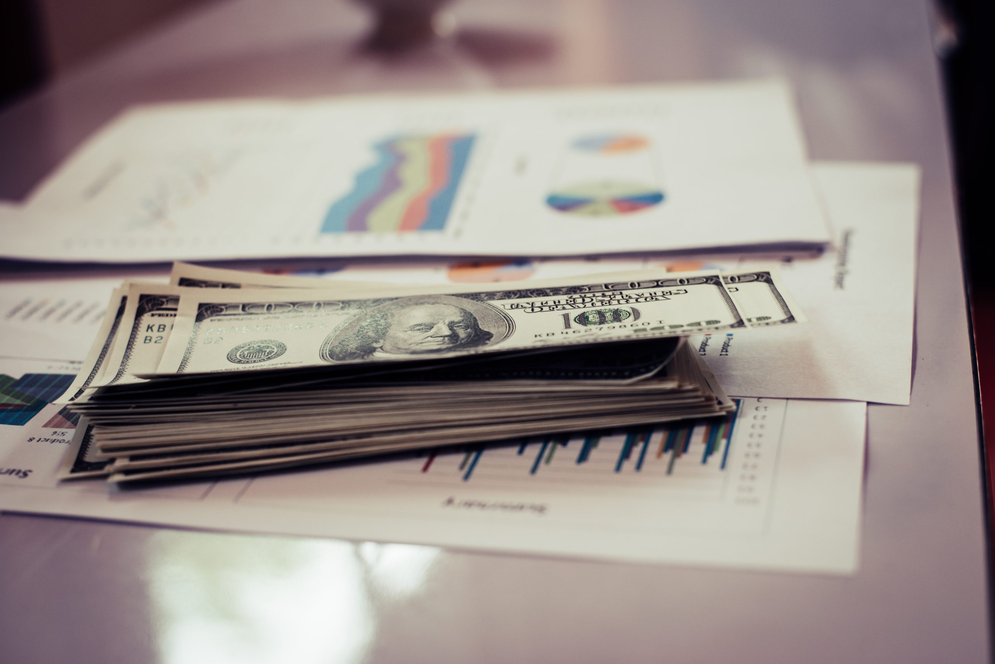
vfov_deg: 27.0
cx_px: 498
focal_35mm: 50
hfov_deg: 39.6
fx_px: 1382
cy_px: 332
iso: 320
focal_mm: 50
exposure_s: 1/160
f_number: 3.5
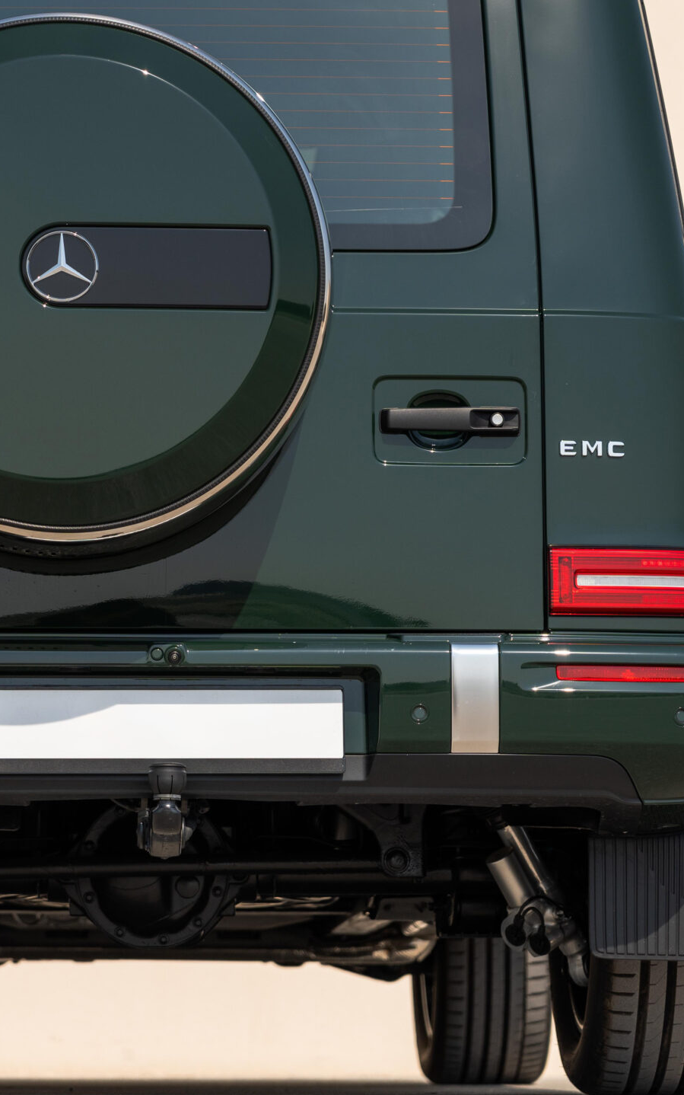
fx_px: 3787
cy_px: 479
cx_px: 175
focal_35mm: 127
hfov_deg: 10.3
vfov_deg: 16.4
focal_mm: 70
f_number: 2.8
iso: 100
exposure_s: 1/4000
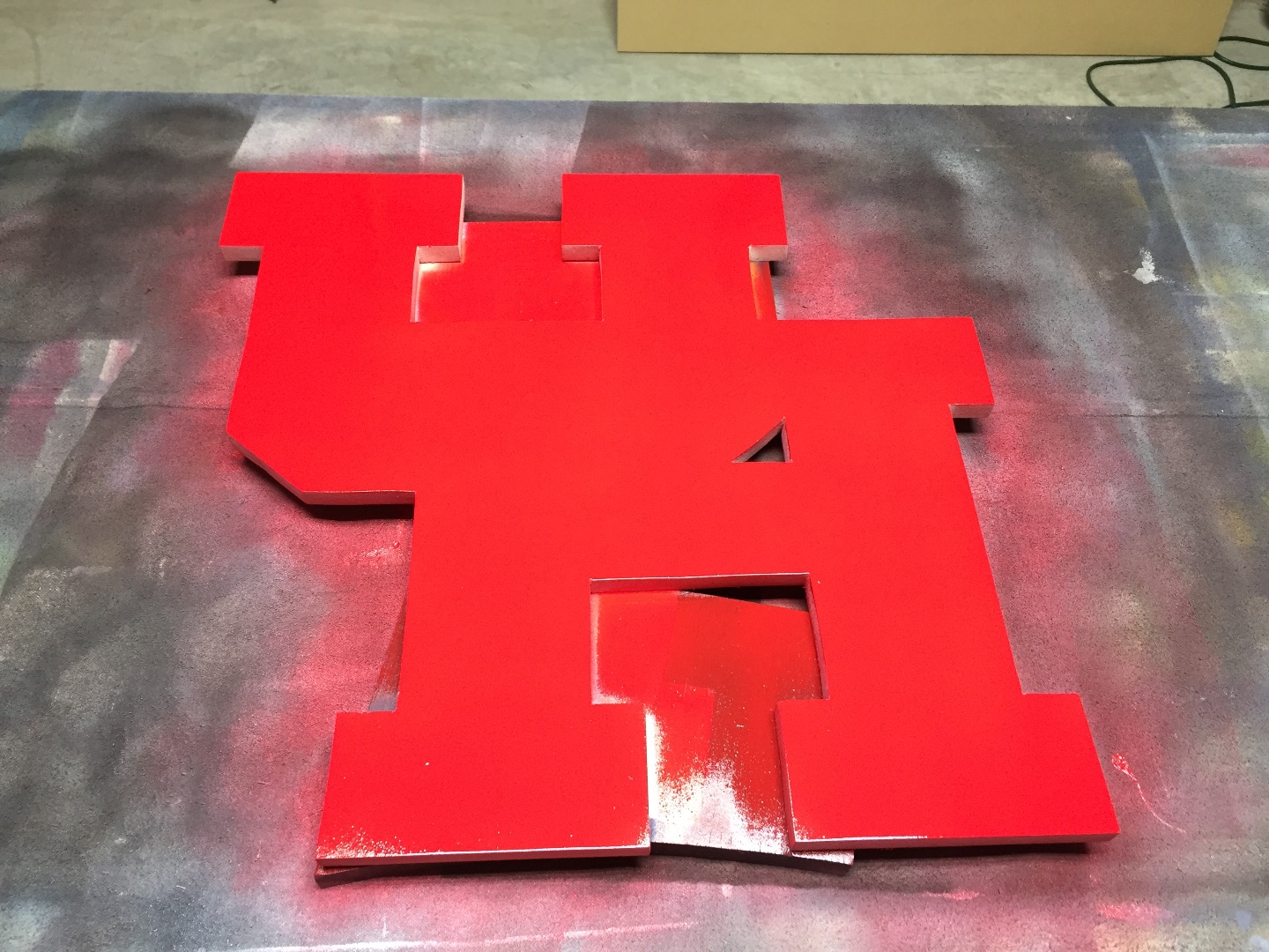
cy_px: 476
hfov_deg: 61.7
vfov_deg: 48.2
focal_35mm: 29
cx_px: 634
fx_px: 1063
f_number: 2.2
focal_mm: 4.15
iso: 100
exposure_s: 1/30
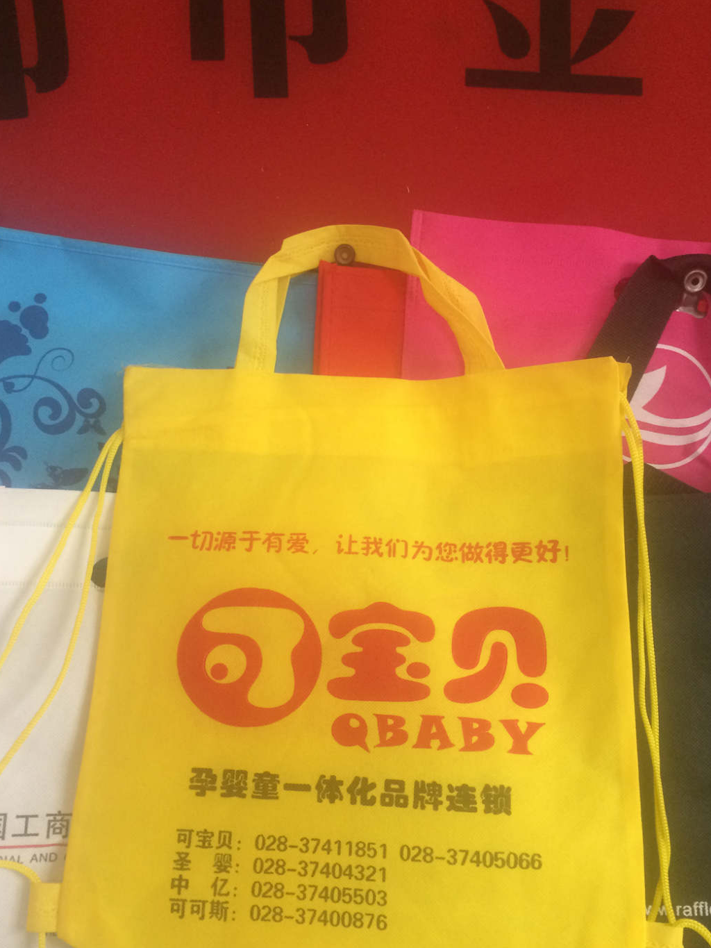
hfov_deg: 41.8
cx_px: 375
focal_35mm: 34
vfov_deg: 53.9
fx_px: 931
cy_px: 494
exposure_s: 1/33
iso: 200
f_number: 2.2
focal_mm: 4.15
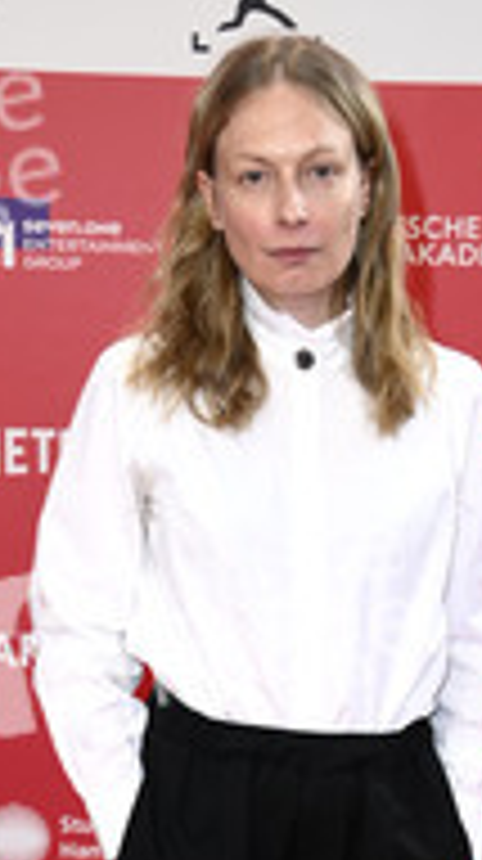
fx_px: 2598
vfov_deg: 18.3
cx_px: 320
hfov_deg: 10.6
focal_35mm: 114
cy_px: 855
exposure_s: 1/250
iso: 500
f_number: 5.6
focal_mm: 52
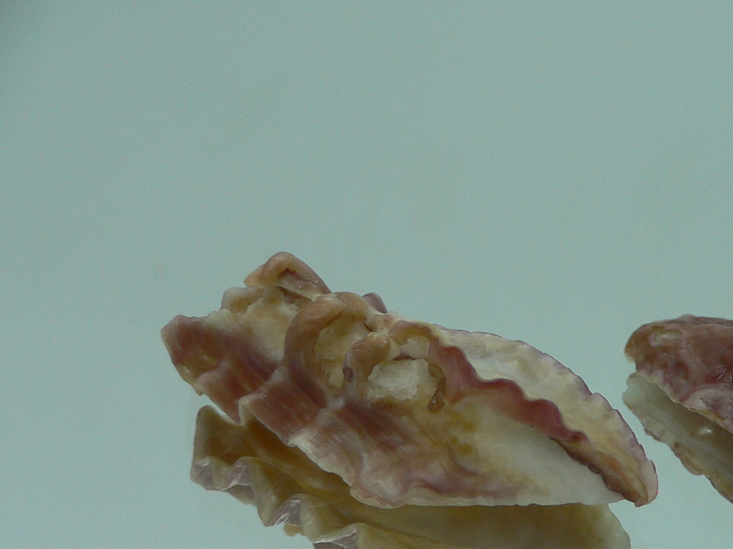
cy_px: 402
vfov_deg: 25.0
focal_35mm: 58
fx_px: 1228
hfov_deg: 32.3
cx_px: 590
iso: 80
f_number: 2.8
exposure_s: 1/60
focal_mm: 4.6
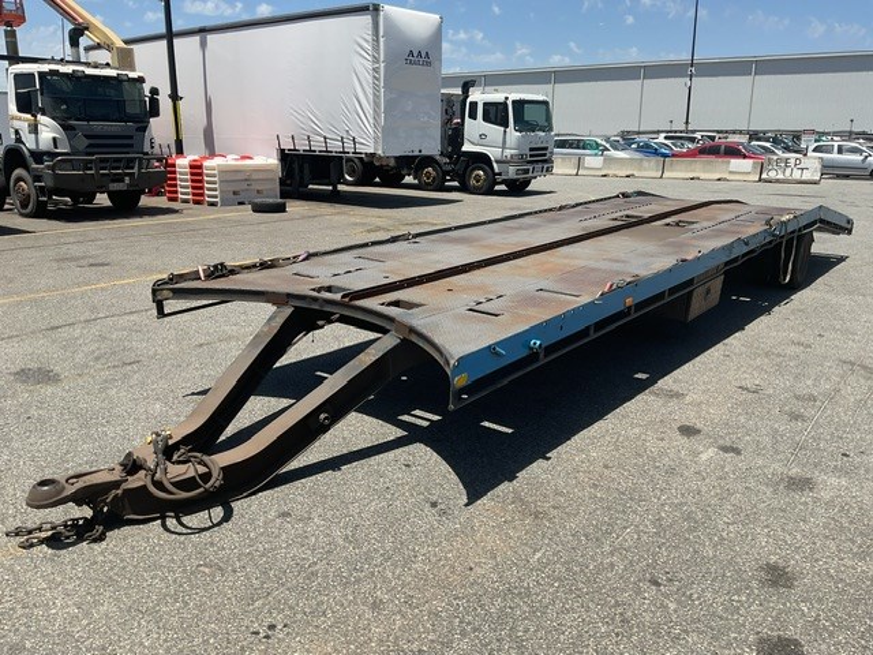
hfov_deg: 61.7
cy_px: 328
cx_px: 436
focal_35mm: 29
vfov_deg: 48.2
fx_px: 731
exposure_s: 1/2227
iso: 16
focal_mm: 3
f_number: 1.8
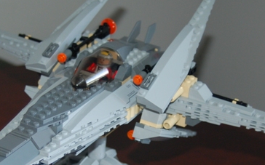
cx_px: 127
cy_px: 130
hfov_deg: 17.4
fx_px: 866
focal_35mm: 120
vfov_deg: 10.9
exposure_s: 1/60
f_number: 4.2
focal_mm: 38
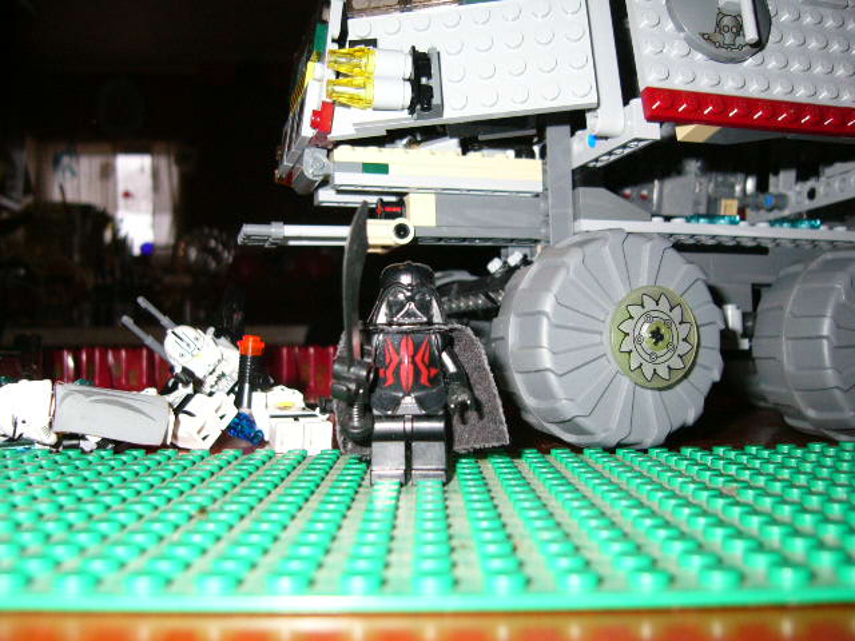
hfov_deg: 52.6
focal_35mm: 35
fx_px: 864
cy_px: 320
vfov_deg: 40.7
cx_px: 428
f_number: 2.8
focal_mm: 5.8
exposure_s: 1/60
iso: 100
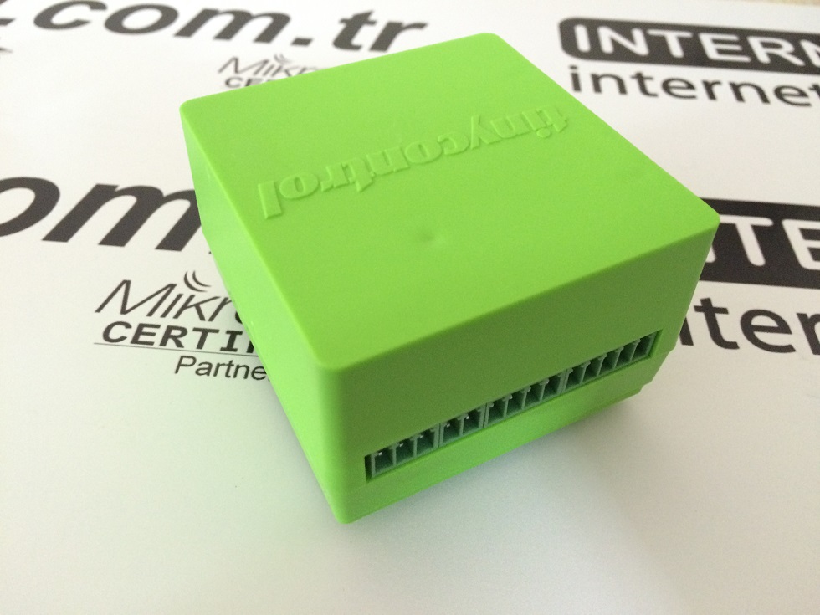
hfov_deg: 61.7
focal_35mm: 29
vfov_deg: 48.2
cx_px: 410
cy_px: 308
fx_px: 687
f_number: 2.2
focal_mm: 4.15
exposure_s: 1/15
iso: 320
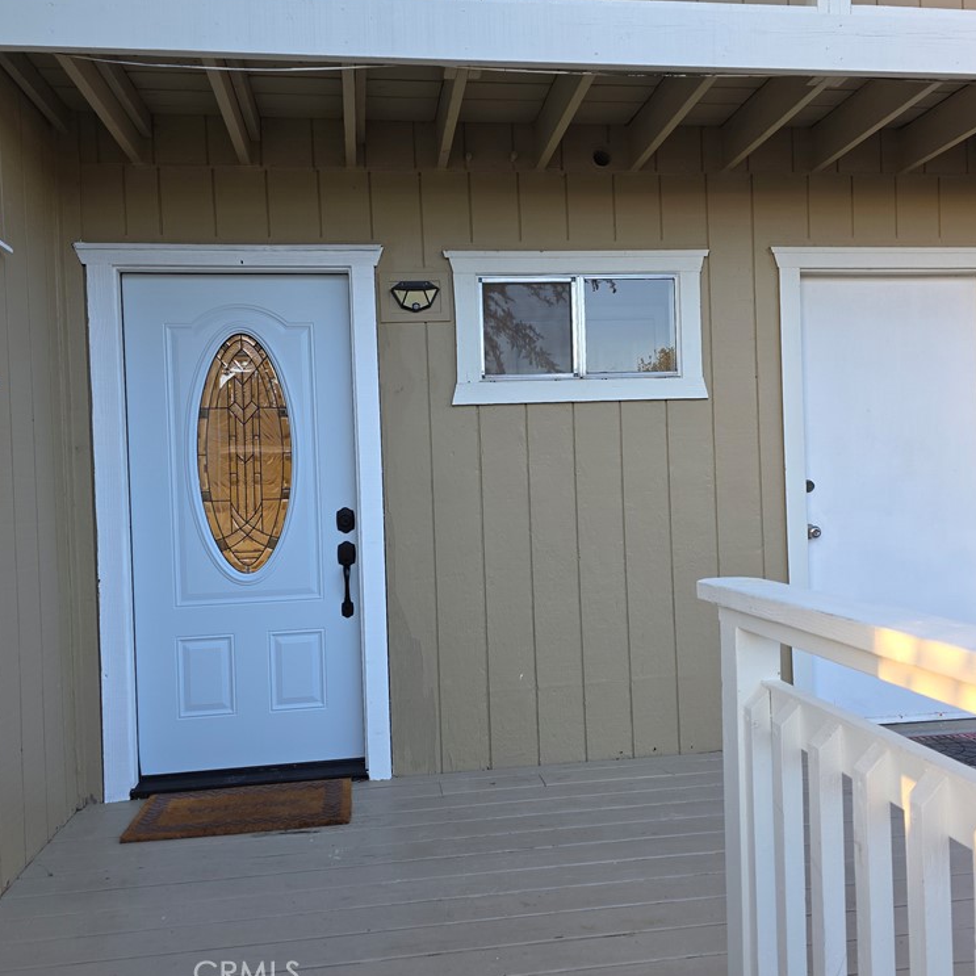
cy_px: 487
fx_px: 893
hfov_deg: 57.3
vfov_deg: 57.3
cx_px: 497
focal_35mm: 28
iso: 20
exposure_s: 1/60
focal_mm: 6.3
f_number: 1.7
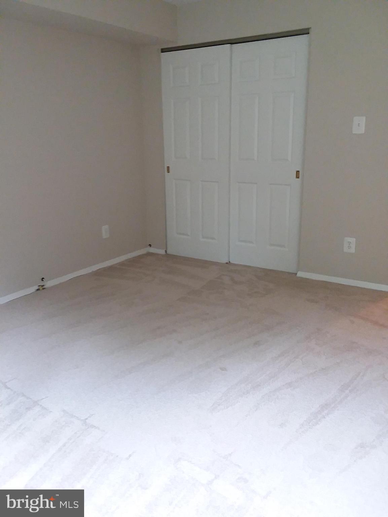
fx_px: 433
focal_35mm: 29
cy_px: 258
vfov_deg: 61.6
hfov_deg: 48.3
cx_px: 194
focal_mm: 2.47
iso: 160
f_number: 1.9
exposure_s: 1/24
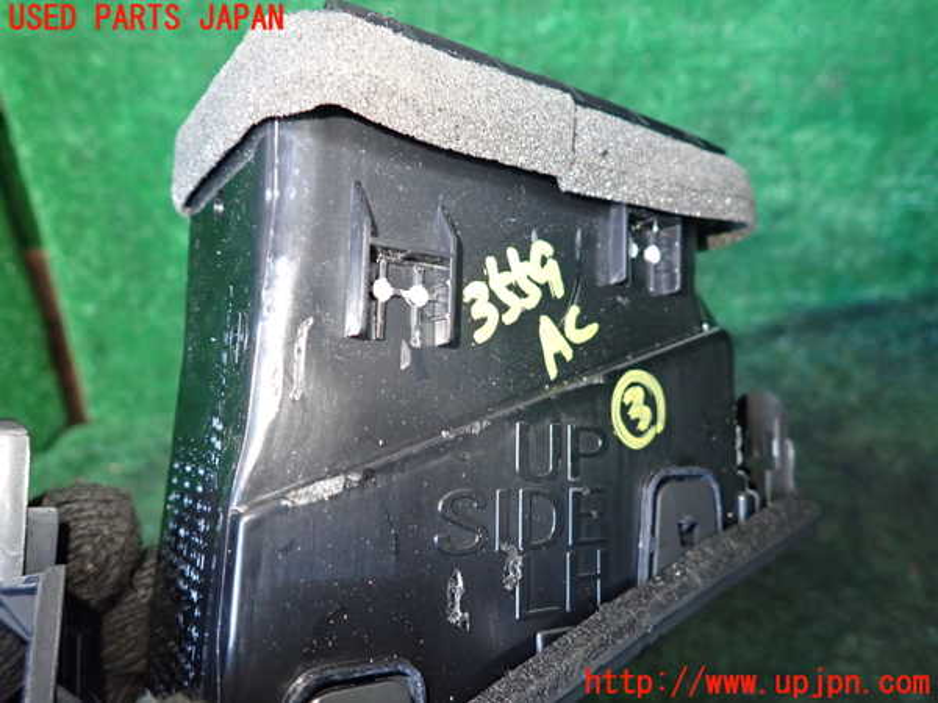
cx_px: 469
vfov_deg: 54.9
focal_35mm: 25
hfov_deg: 69.4
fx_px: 677
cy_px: 352
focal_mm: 4.5
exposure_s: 1/30
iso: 500
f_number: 2
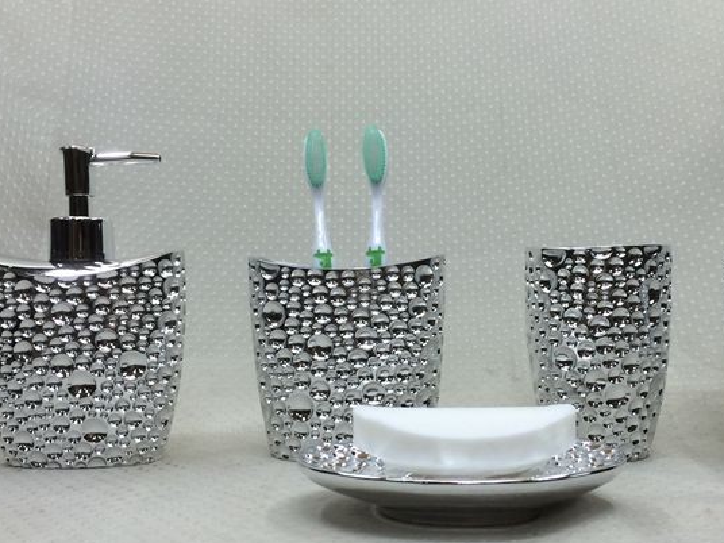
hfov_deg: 44.7
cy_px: 315
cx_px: 407
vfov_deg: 34.3
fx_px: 878
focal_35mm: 42
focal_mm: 4.12
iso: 40
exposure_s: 1/33
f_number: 2.2
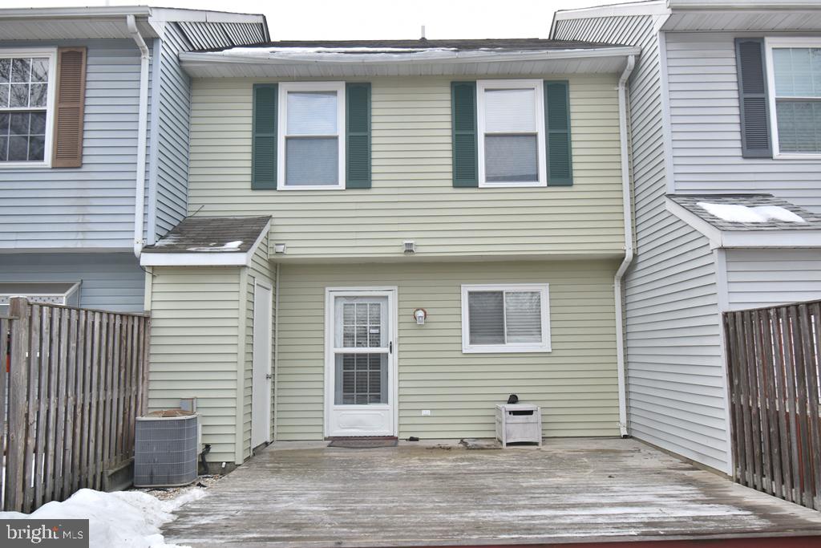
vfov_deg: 43.6
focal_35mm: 30
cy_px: 274
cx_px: 410
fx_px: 684
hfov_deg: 61.9
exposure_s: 1/250
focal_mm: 20
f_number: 8
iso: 180
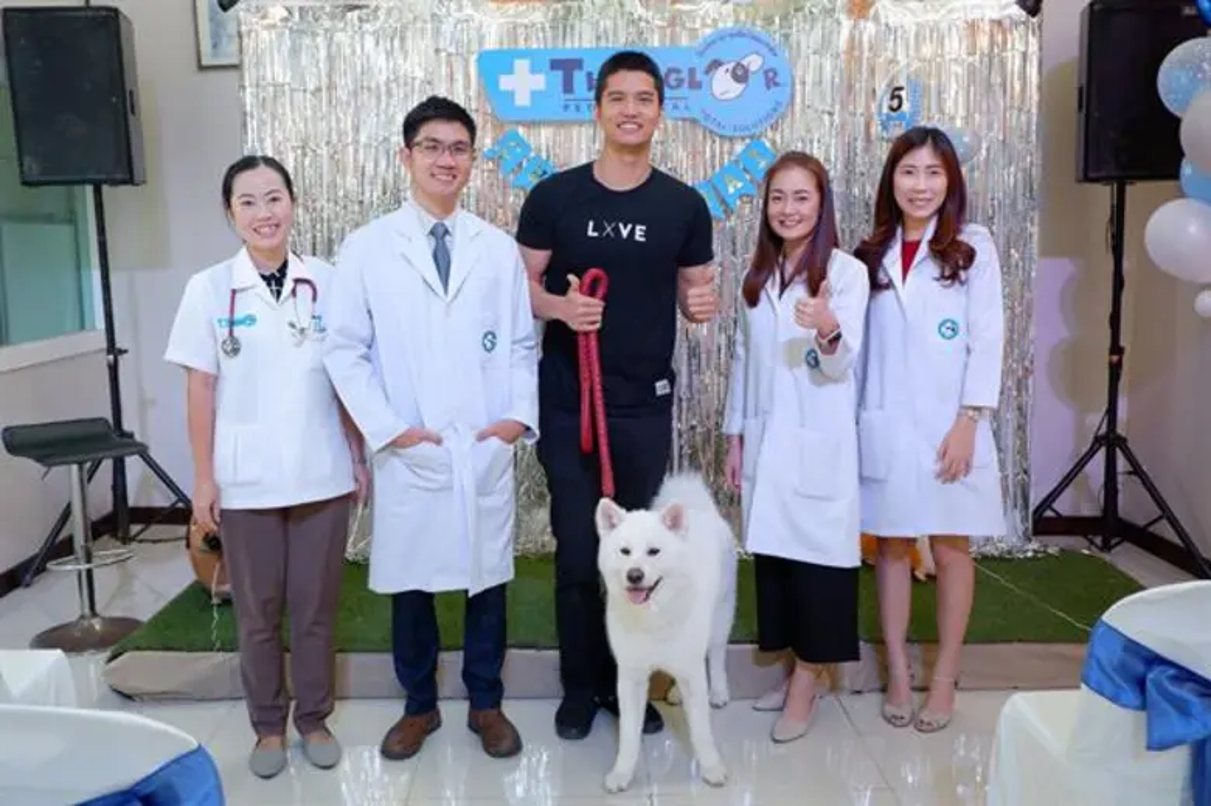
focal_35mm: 32
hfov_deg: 58.7
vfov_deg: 41.1
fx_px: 1076
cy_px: 403
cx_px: 606
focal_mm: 21.5
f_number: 4.2
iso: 200
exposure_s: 1/60
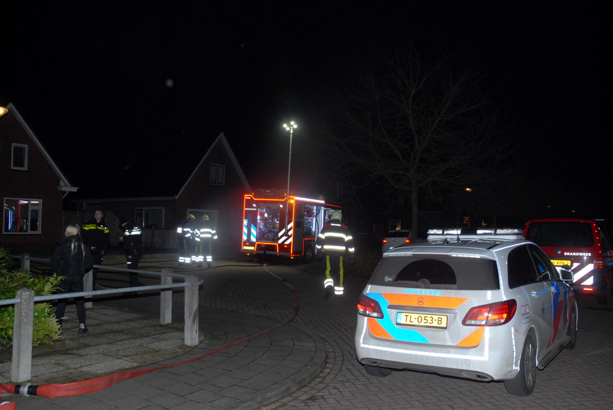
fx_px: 563
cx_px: 306
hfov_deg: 57.2
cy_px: 205
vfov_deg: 40.1
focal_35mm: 33
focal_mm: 22
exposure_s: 1/125
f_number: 6.3
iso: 400
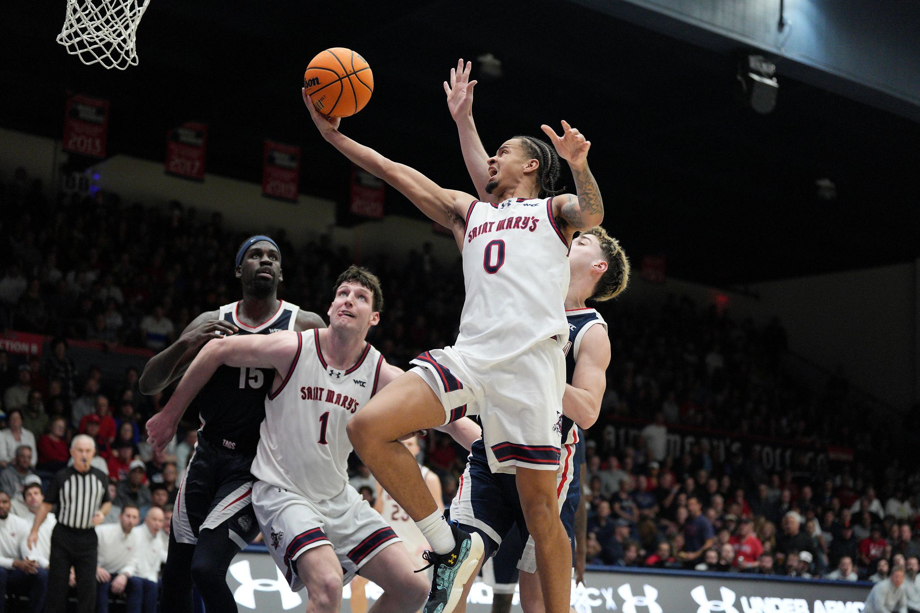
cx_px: 460
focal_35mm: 70
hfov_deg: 28.8
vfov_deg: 19.5
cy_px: 306
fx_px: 1789
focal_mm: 70
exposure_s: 1/2500
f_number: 2.8
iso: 5000
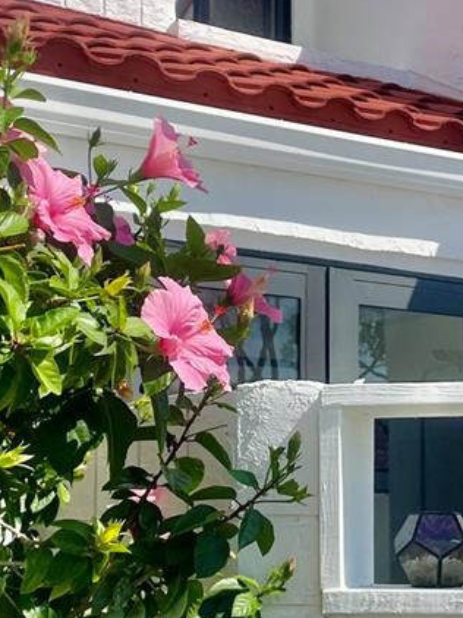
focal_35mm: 74
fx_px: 1321
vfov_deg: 26.3
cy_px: 306
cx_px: 336
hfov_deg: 19.8
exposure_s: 1/4831
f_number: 1.6
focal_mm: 4.2
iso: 32
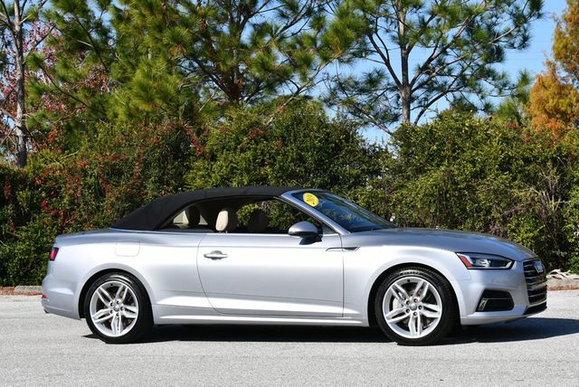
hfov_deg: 26.6
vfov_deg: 18.0
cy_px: 194
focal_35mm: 76
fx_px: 1223
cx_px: 290
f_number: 9
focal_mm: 38
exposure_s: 1/320
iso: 100
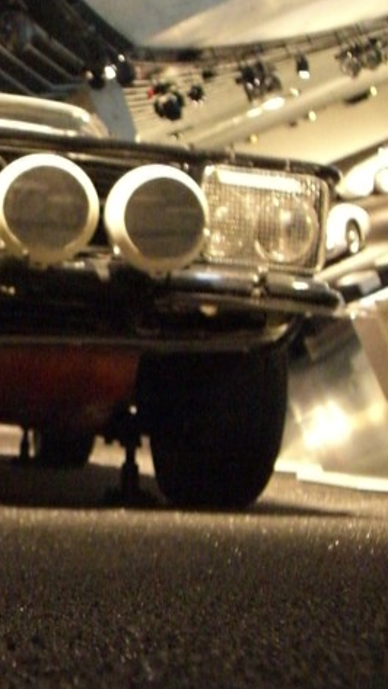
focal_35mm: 81
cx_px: -45
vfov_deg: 26.2
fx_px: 1482
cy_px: 347
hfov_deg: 14.5
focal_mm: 9
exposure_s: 1/15
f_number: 3.3
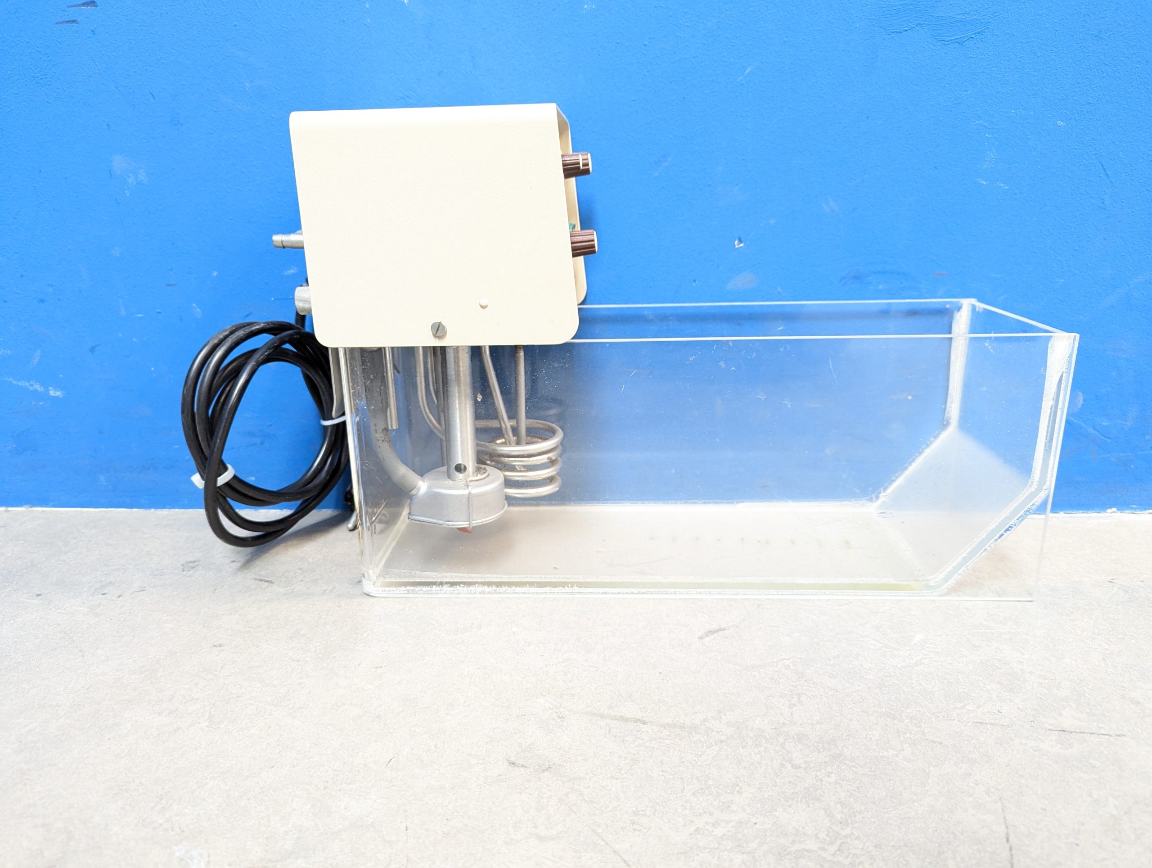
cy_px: 434
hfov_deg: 71.5
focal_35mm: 24
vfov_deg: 56.9
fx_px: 800
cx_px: 576
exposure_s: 1/50
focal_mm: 6.81
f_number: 1.85
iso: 1243
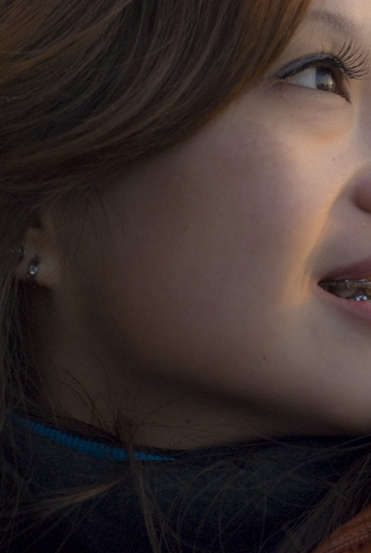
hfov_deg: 8.7
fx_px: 2433
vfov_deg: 13.0
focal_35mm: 158
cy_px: 242
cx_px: 353
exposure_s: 1/350
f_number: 4
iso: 320
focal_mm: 50
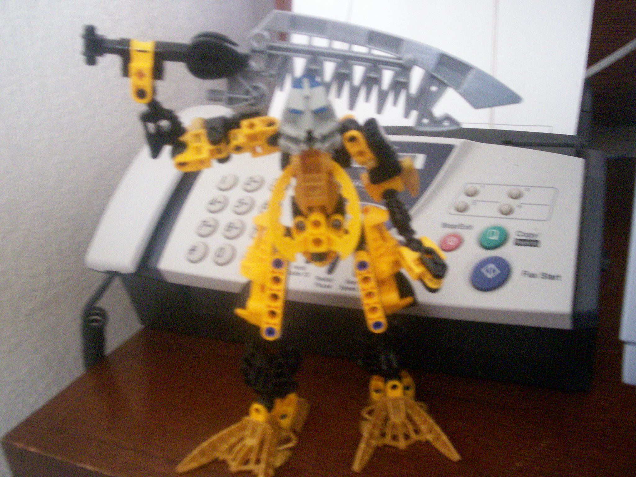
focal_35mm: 36
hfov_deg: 51.4
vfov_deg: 39.7
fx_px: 661
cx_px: 318
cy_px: 238
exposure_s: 1/8
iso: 400
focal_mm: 5.9
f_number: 4.5
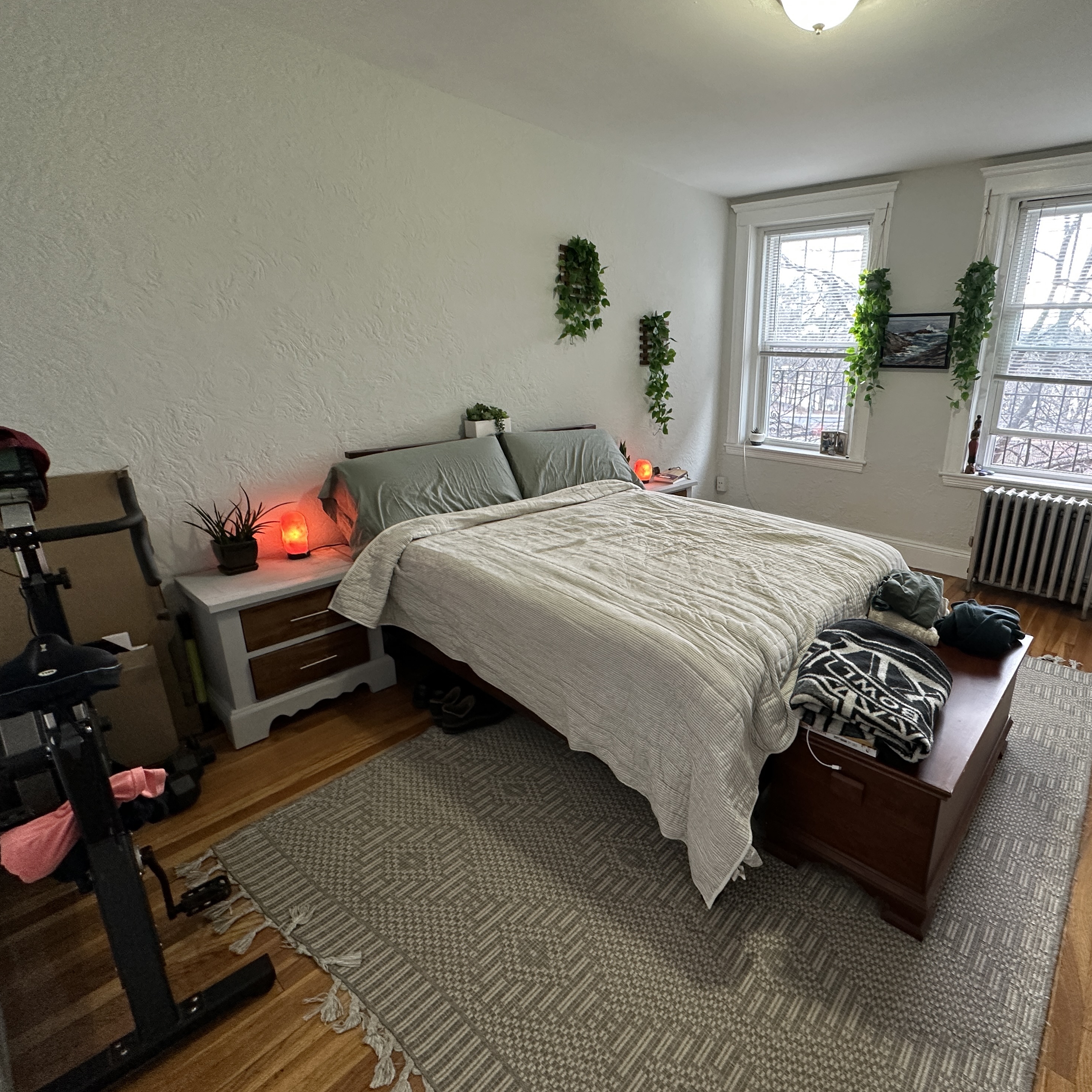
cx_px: 670
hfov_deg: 82.7
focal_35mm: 17
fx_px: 607
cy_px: 535
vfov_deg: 84.0
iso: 200
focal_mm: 2.22
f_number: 2.2
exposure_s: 1/60
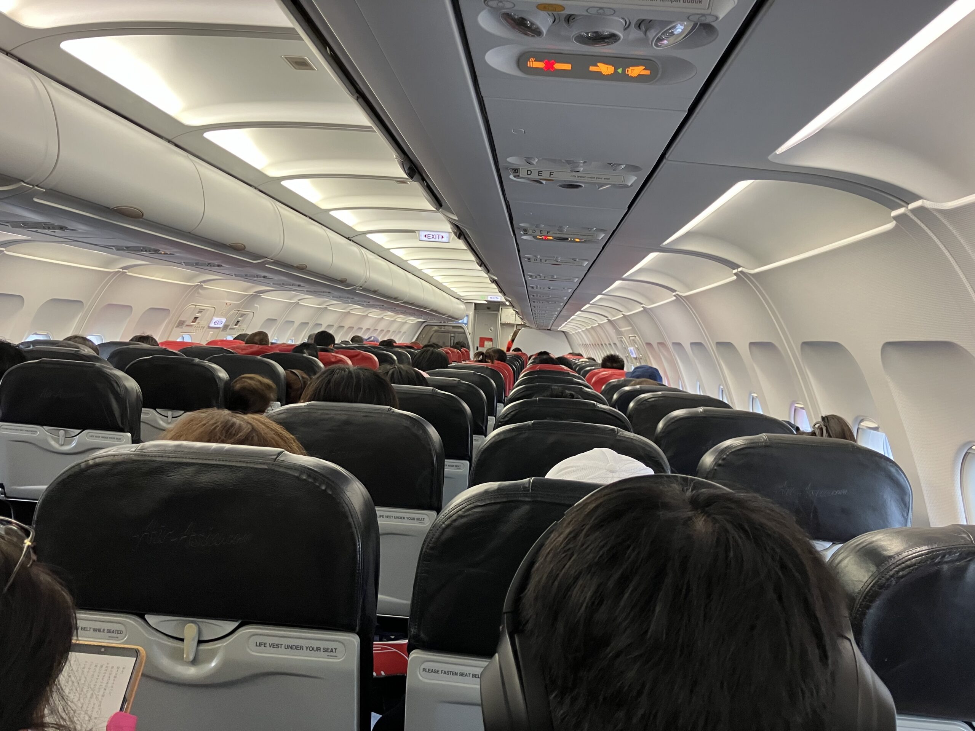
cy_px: 366
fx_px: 789
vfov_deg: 49.7
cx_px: 488
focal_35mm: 28
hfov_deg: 63.4
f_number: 1.8
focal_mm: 3.99
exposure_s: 1/57
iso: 100
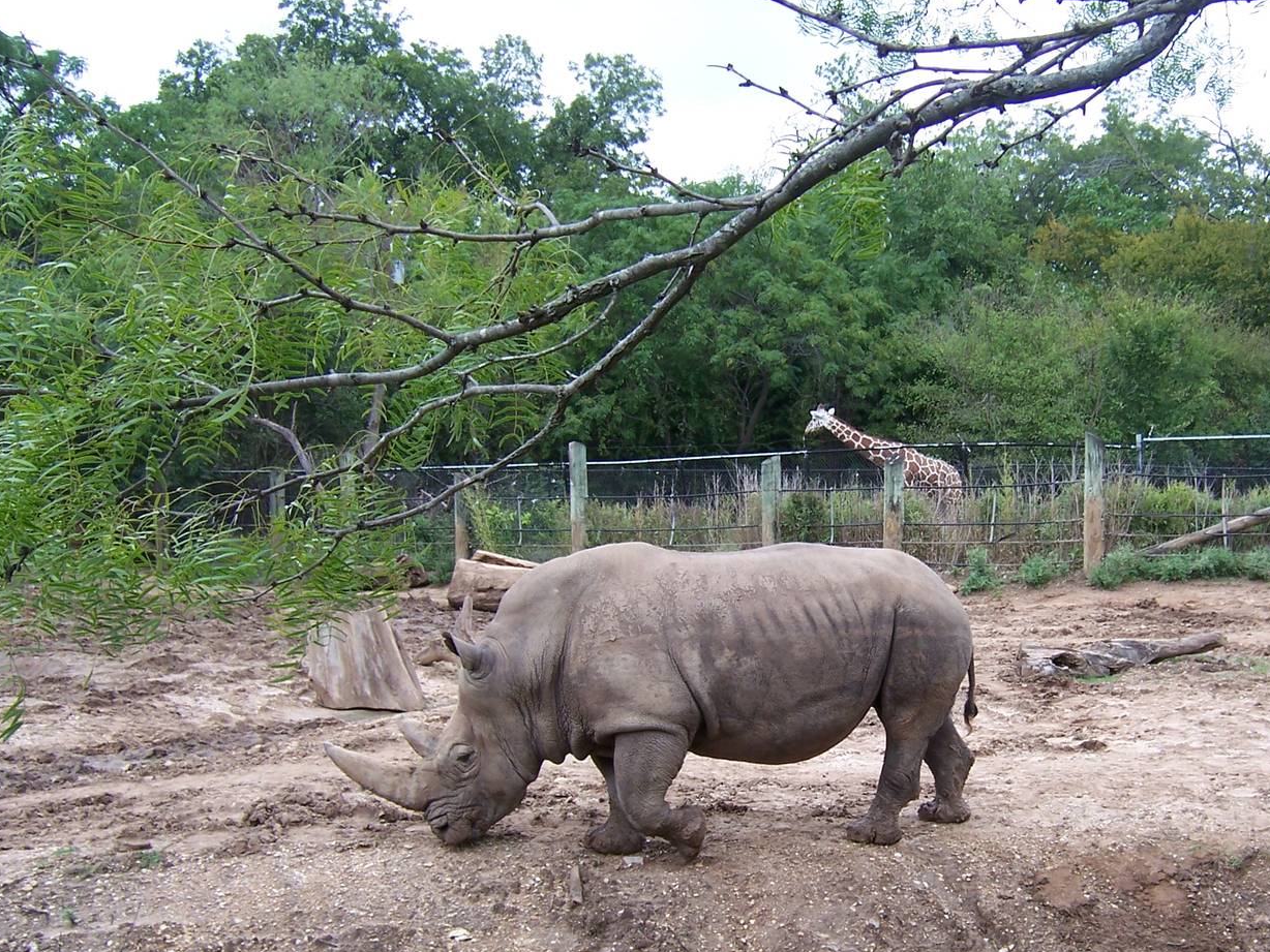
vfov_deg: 33.4
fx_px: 1578
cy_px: 616
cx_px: 804
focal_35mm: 43
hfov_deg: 43.5
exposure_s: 1/250
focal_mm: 5.5
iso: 80
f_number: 3.4
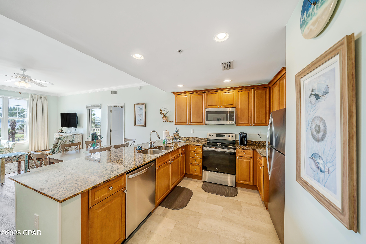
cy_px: 122
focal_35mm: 12
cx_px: 183
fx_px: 122
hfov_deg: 112.6
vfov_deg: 90.0
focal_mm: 12
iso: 100
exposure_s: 1/30
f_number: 5.6
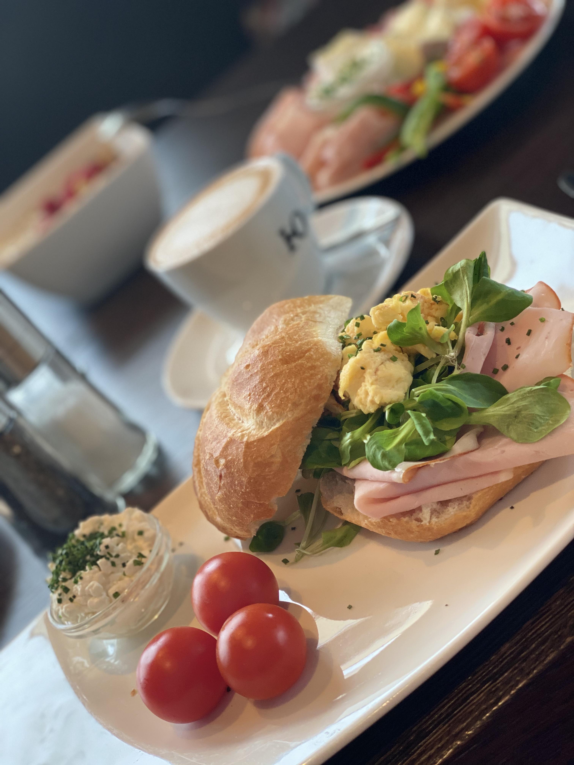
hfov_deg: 28.0
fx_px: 1150
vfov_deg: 36.8
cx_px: 287
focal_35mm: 52
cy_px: 382
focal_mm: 6
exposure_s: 1/100
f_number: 2
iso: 200
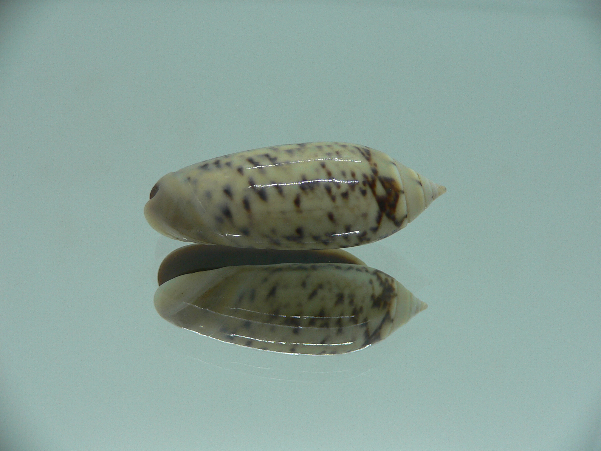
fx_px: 608
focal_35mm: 35
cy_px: 226
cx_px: 300
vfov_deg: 40.7
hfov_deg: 52.6
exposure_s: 1/60
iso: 80
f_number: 2.8
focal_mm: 4.6
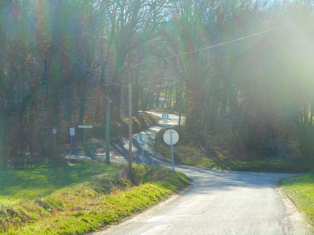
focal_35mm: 102
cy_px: 118
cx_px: 157
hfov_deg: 19.3
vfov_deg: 14.5
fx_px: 925
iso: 80
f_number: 5.8
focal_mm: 18.2
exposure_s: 1/125
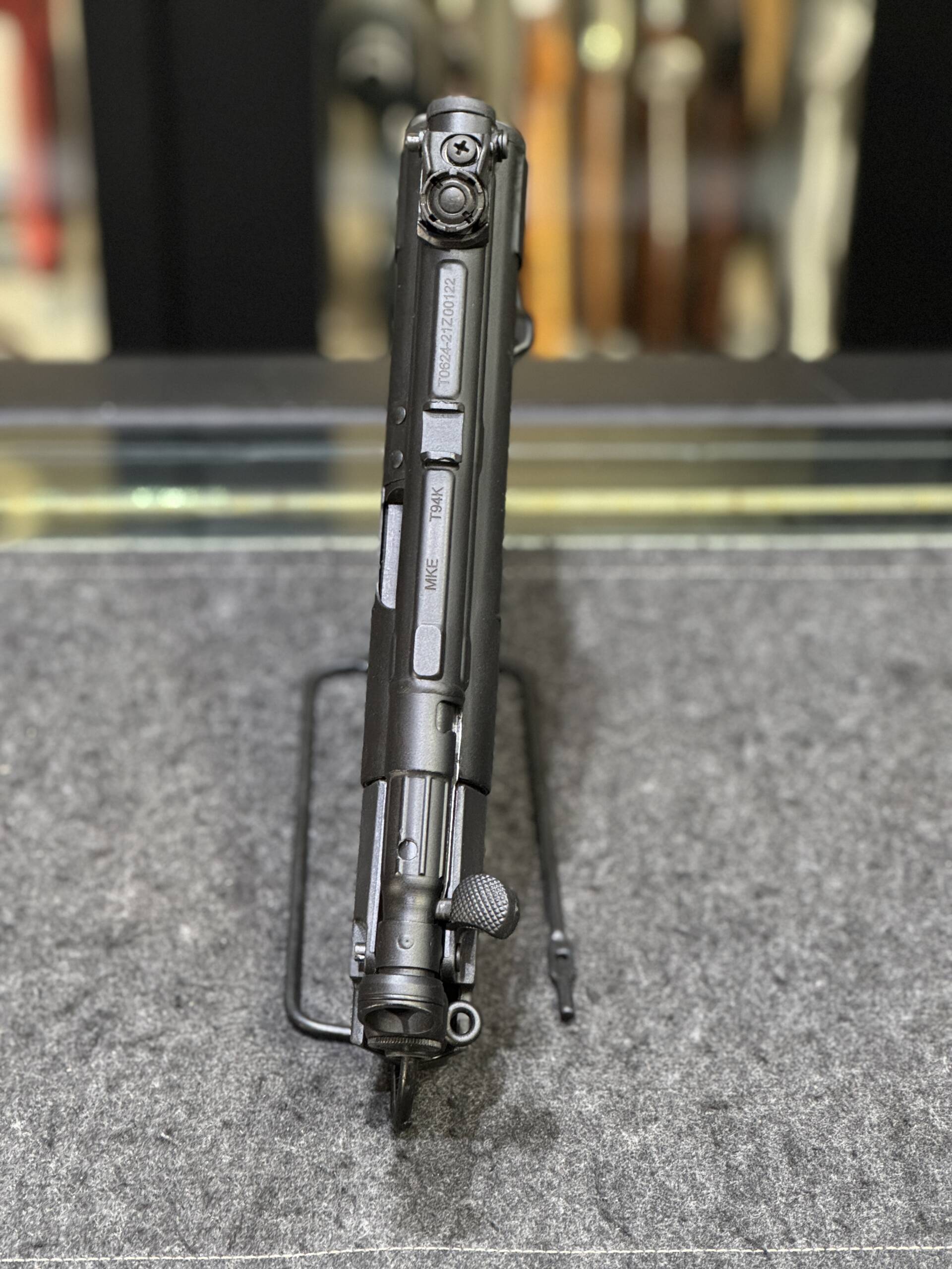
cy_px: 634
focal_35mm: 77
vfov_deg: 25.3
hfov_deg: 19.1
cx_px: 476
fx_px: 2824
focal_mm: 9
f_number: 2.8
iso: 640
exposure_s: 1/50
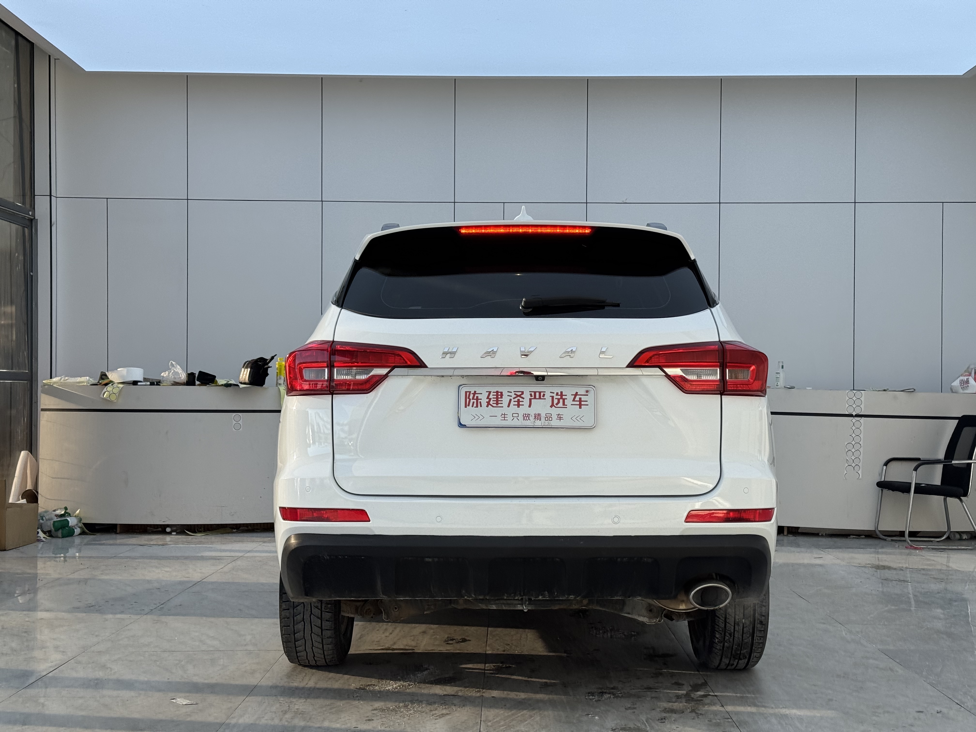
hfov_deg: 39.7
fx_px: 1353
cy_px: 366
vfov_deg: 30.3
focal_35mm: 48
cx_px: 488
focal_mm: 6.76
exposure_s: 1/1238
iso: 64
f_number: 1.78
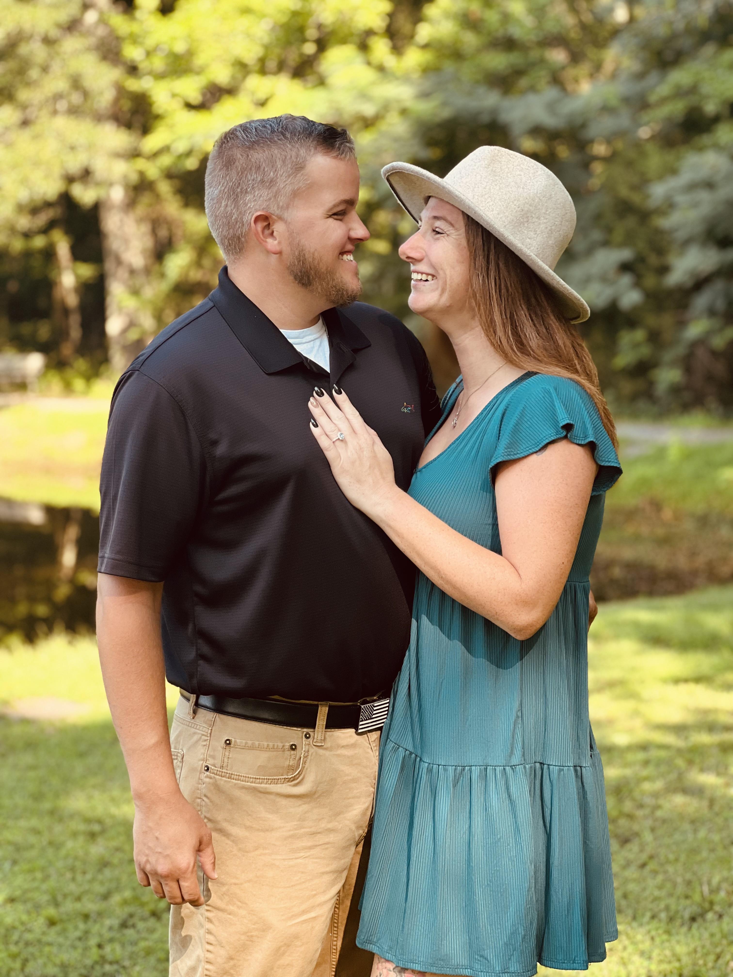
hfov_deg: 19.1
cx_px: 366
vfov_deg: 25.3
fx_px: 2174
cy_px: 488
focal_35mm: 77
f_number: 2.8
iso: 80
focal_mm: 9
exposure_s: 1/121
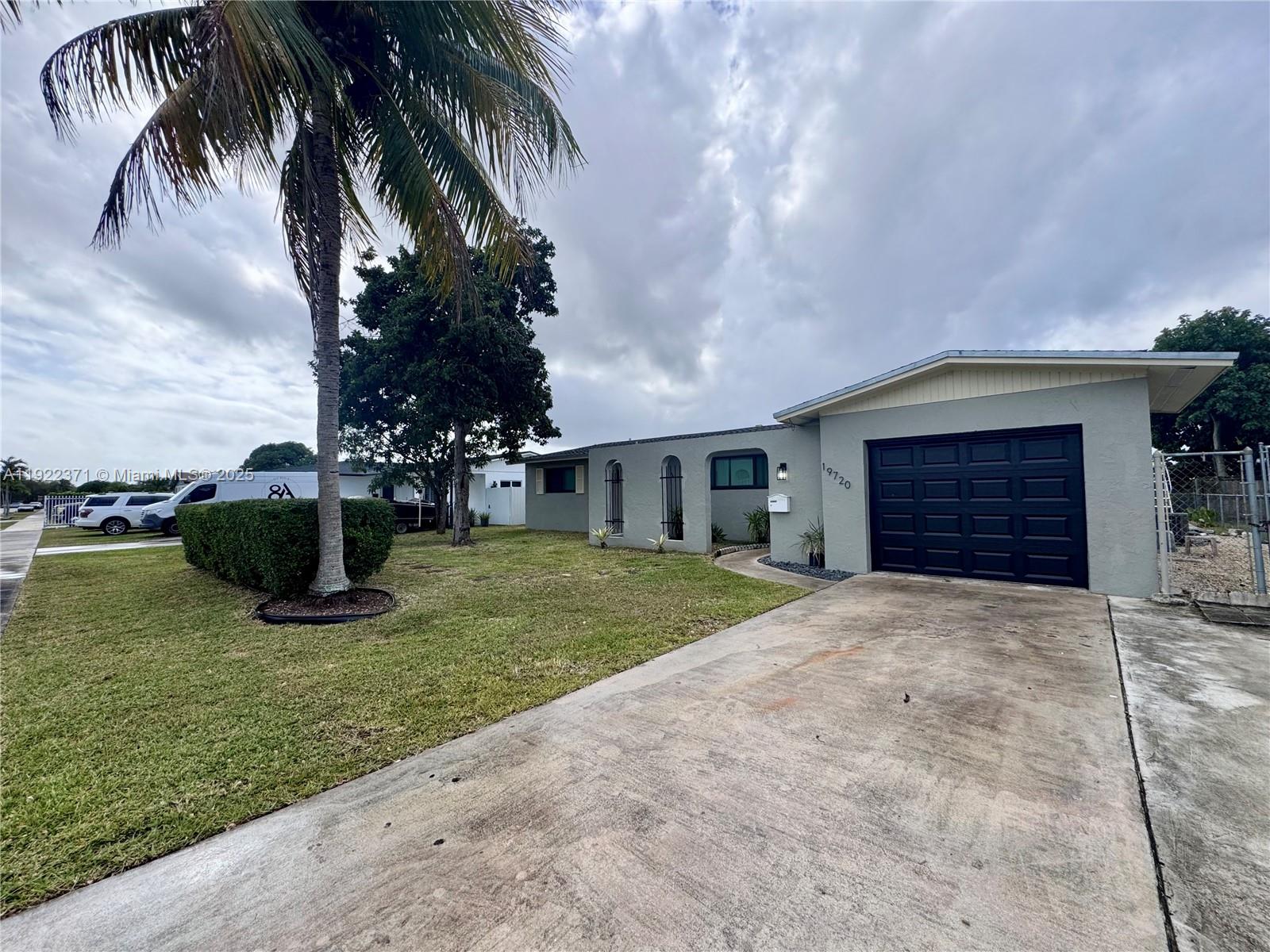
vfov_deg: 85.7
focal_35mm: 14
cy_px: 476
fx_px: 514
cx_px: 635
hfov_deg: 102.1
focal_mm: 2.22
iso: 50
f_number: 2.2
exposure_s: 1/1567
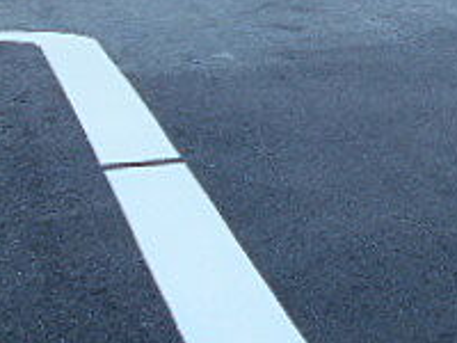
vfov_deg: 12.8
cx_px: 654
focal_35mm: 109
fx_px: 1439
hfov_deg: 16.6
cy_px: -185
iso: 110
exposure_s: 1/250
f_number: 3.6
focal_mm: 5.8
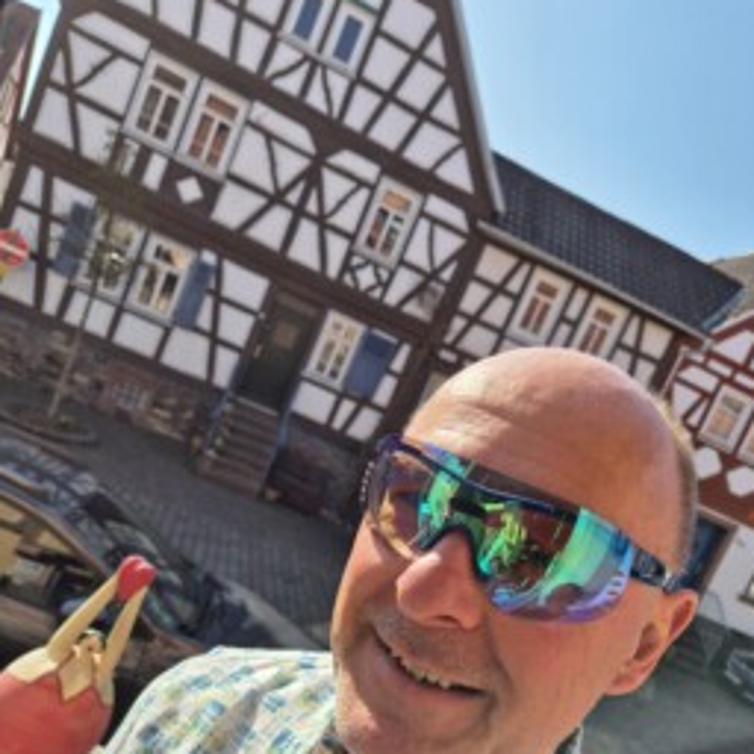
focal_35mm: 28
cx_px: 384
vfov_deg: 56.1
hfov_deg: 57.3
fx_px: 690
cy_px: 502
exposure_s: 1/1228
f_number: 1.8
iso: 25
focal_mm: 5.4
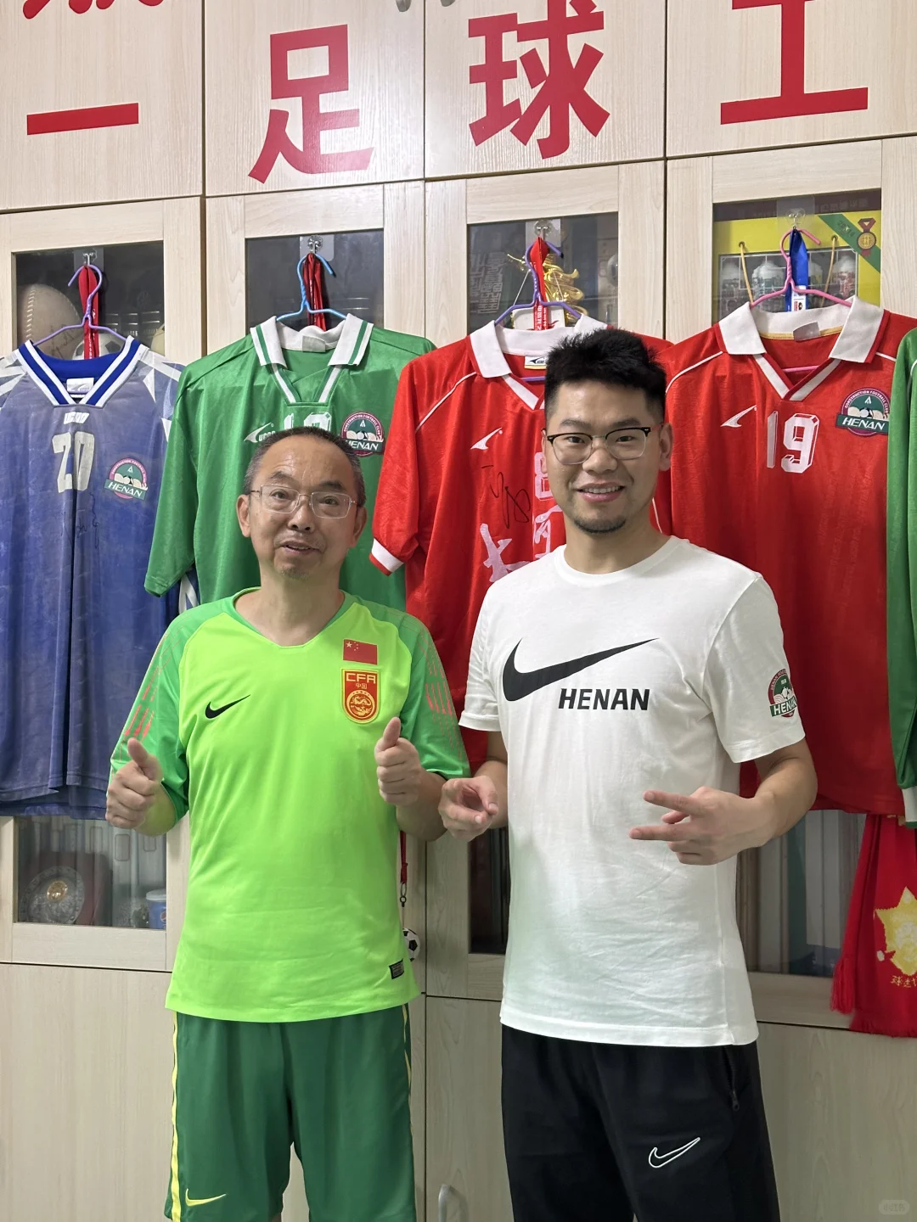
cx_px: 458
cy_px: 611
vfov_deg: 39.7
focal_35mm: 48
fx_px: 1695
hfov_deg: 30.3
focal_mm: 6.86
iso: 250
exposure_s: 1/33
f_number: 1.78
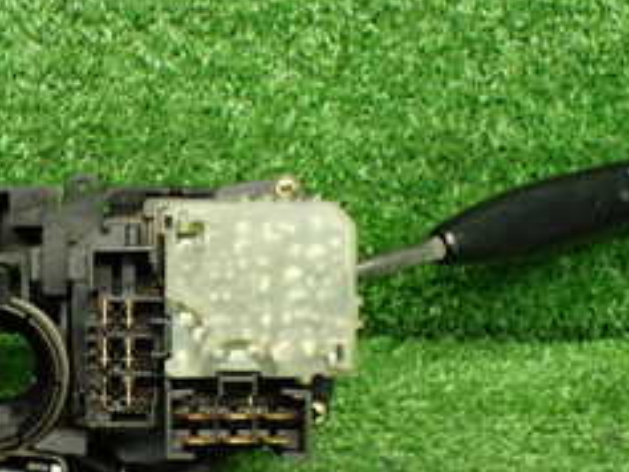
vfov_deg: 19.3
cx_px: 29
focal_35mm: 76
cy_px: 310
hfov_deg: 24.7
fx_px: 1382
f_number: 2.3
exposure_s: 1/125
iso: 800
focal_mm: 5.4
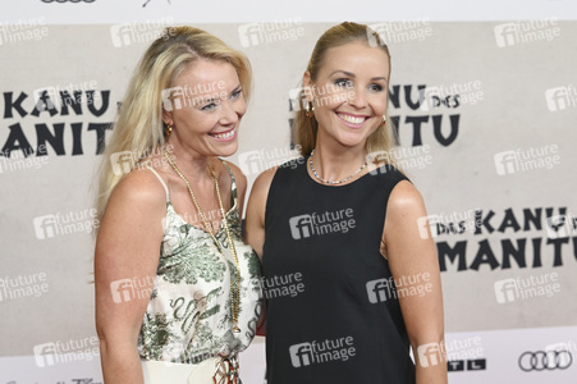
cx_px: 288
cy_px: 192
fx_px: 1201
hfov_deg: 27.0
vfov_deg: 18.2
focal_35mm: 75
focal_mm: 75
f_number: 5.6
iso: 800
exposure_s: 1/160
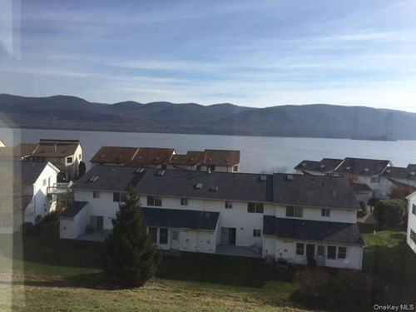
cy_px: 156
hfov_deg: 61.7
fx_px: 349
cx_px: 208
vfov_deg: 48.2
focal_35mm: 29
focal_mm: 4.15
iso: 32
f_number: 2.2
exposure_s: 1/2083
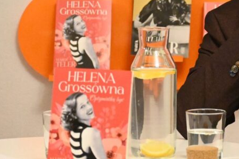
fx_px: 1973
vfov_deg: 4.6
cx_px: 270
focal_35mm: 297
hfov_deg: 6.9
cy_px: 34
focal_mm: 87
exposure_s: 1/160
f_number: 5
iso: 12800
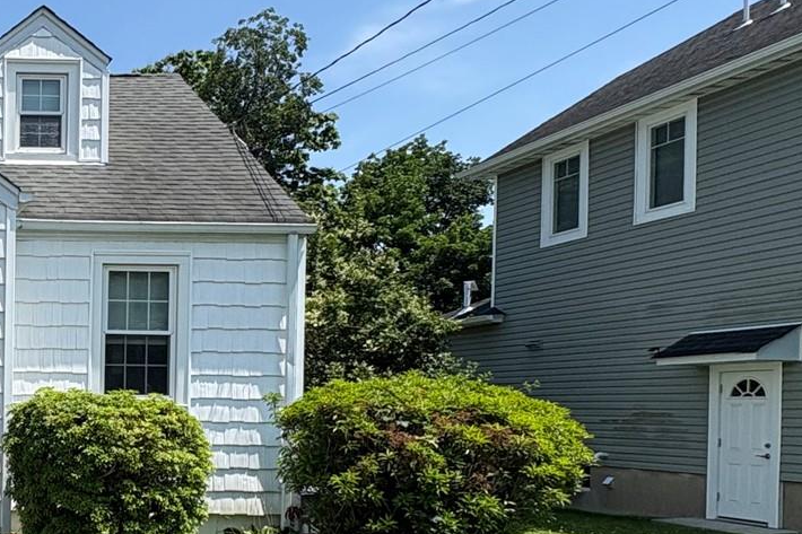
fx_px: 935
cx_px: -152
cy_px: 411
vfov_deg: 31.2
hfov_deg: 36.3
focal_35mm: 42
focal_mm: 2.22
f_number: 2.2
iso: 50
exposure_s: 1/1536
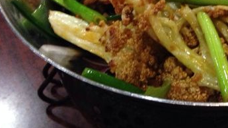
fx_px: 441
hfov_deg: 27.7
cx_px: 211
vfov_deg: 16.2
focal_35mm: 73
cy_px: 1
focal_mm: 4.12
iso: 400
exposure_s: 1/17
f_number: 2.4
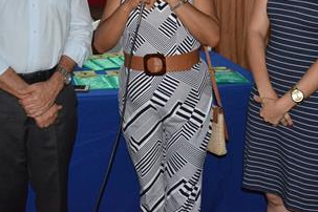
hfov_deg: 35.0
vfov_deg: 22.9
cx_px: 167
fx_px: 503
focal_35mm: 57
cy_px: 3
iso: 2000
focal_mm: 18
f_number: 3.5
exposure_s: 1/60
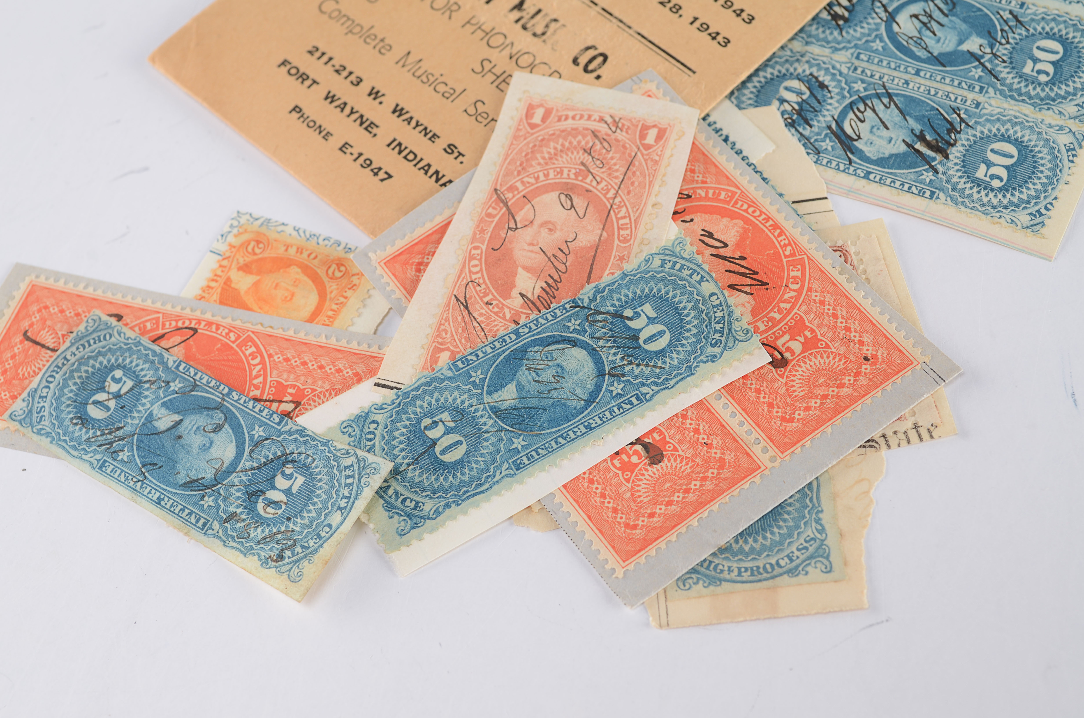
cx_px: 542
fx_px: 1803
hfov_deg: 33.5
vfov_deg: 22.5
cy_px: 359
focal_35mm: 60
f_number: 10
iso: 100
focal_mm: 40
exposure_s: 1/80
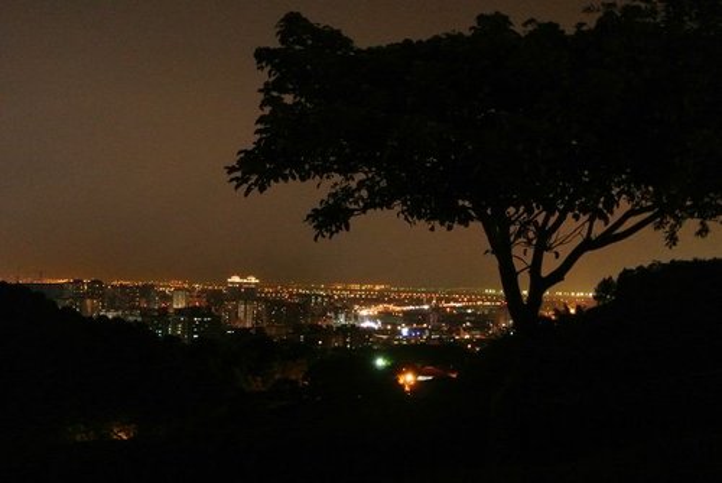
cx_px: 361
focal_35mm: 61
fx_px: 1224
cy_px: 242
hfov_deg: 32.9
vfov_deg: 22.3
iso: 3200
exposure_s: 1/4
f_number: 5
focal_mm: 22.7
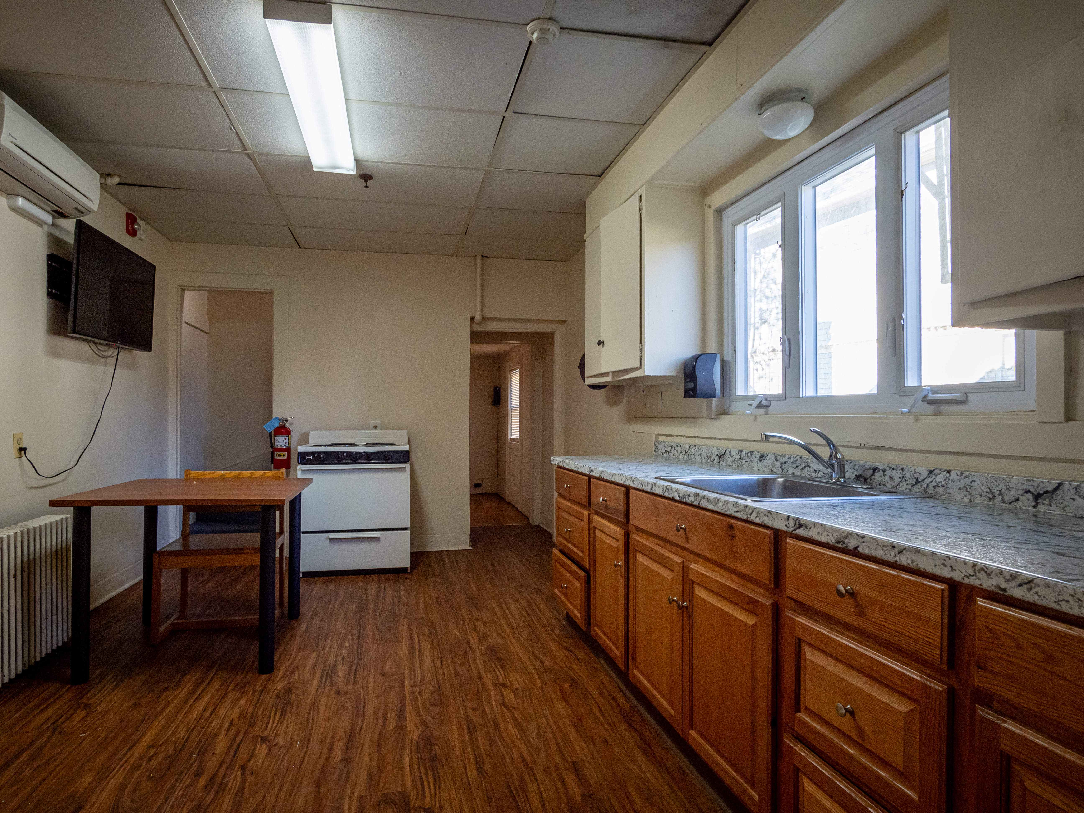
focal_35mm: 18
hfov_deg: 87.8
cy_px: 406
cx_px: 542
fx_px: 564
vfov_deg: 71.6
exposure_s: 1/80
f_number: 5.6
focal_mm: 9
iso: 640
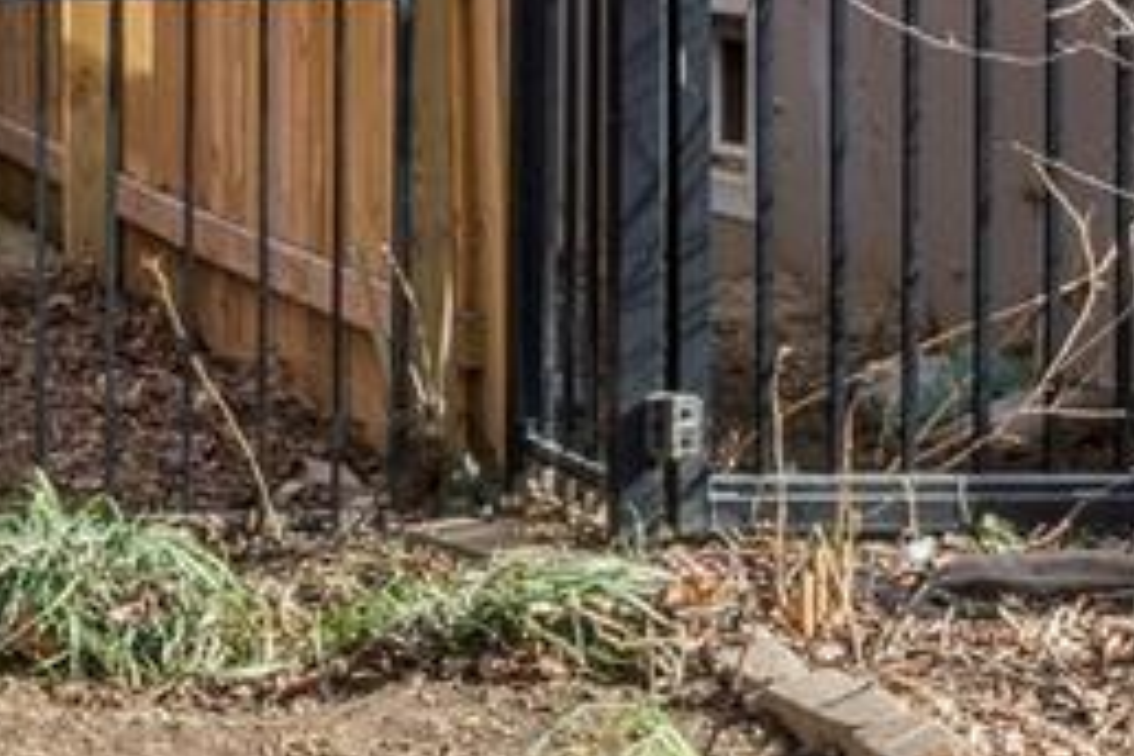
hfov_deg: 13.0
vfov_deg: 9.5
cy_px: -92
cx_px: -879
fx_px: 4504
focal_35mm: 143
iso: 100
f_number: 22
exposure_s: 1/10
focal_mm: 24
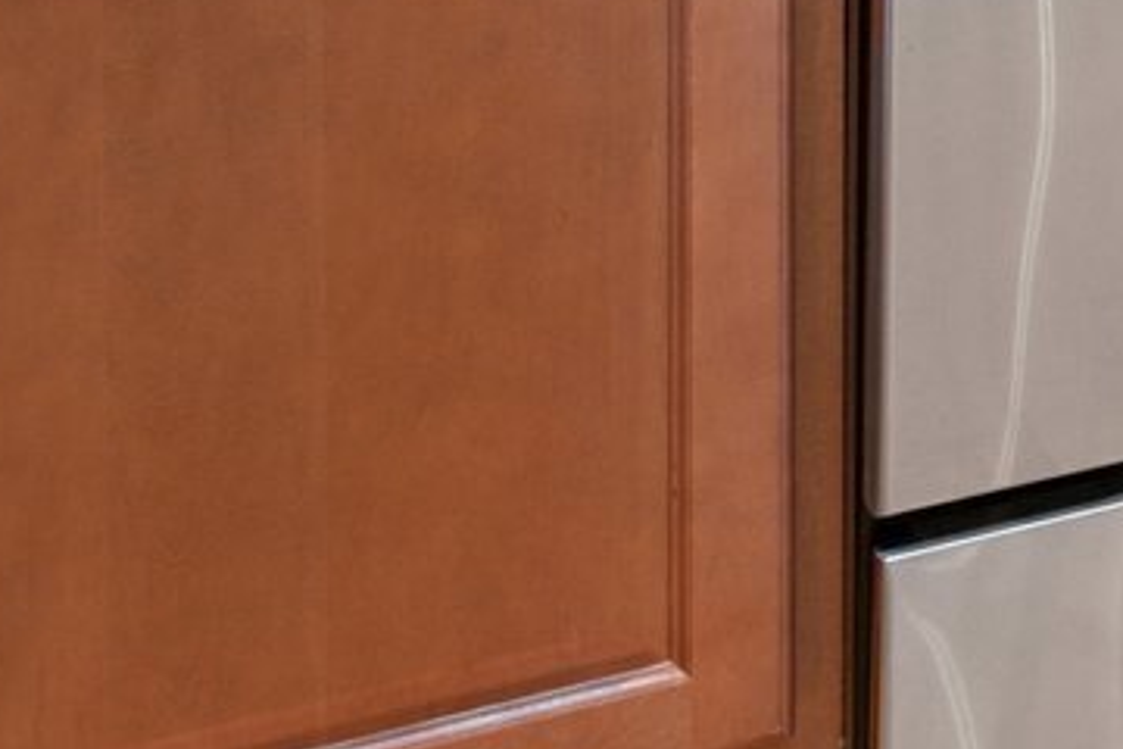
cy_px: -960
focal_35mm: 108
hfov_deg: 13.8
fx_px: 3369
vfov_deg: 11.0
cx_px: 2648
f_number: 11
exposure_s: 1/13
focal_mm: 19
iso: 400
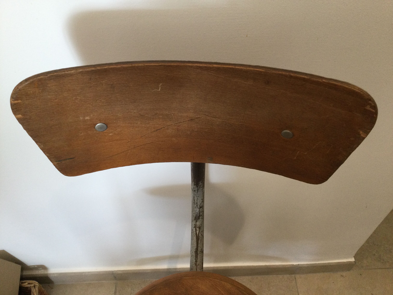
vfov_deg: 45.4
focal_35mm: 31
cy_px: 148
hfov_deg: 58.4
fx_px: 352
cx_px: 196
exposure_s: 1/33
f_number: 2.4
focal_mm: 3.3
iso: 80
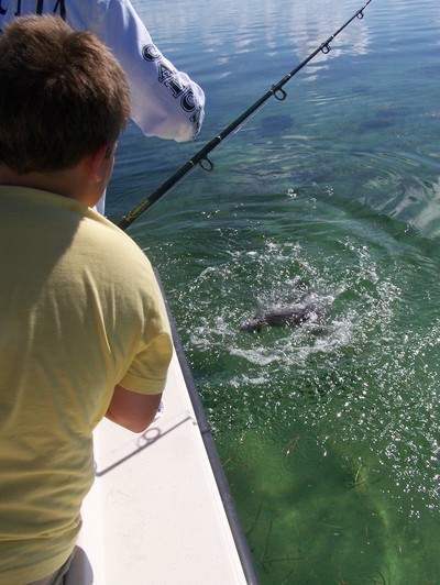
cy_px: 292
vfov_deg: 48.9
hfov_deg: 37.8
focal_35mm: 38
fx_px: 643
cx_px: 220
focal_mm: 6.3
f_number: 5.6
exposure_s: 1/1250
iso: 160
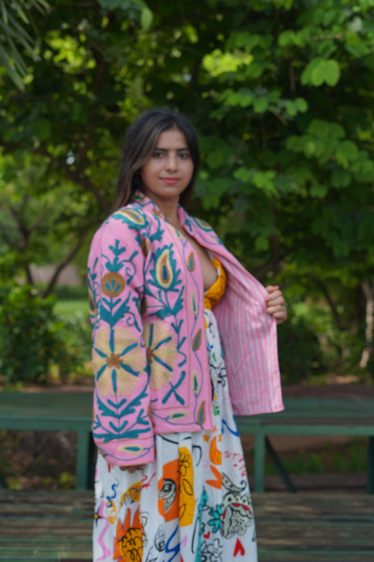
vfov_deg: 39.6
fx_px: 779
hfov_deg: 27.0
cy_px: 281
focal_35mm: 50
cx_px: 187
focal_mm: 50
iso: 100
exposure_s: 1/250
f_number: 4
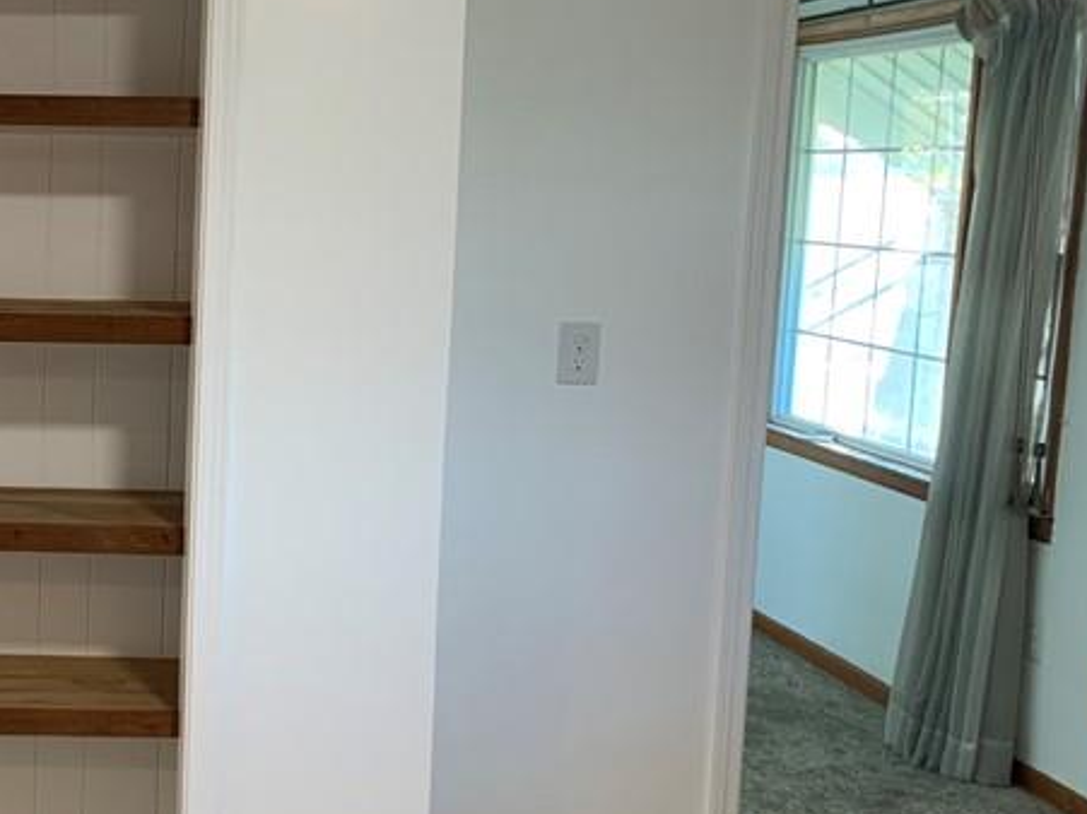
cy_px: 462
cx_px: -5
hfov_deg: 30.4
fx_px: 1852
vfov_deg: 24.8
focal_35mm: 59
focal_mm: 4.25
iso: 125
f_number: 1.8
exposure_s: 1/60
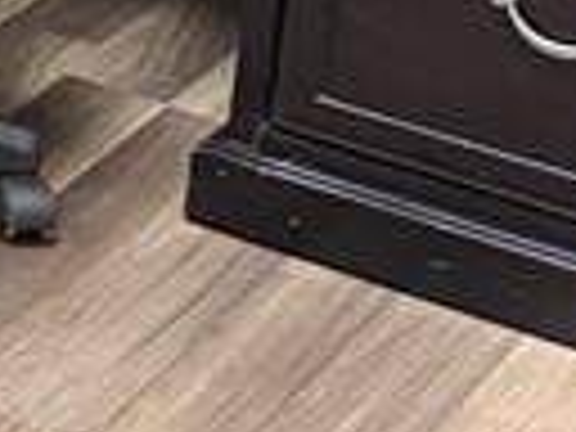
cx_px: -1228
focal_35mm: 192
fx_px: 3195
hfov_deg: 8.4
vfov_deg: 7.5
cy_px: -400
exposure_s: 1/59
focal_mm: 6.76
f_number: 1.78
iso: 250
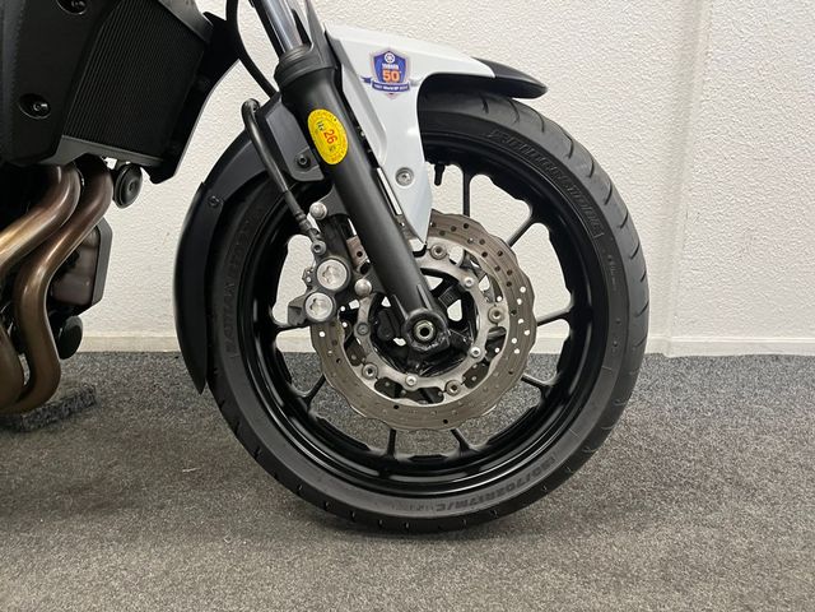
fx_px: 612
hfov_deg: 67.3
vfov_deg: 53.1
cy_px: 306
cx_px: 408
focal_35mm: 26
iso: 160
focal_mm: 5.1
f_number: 1.6
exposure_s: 1/50
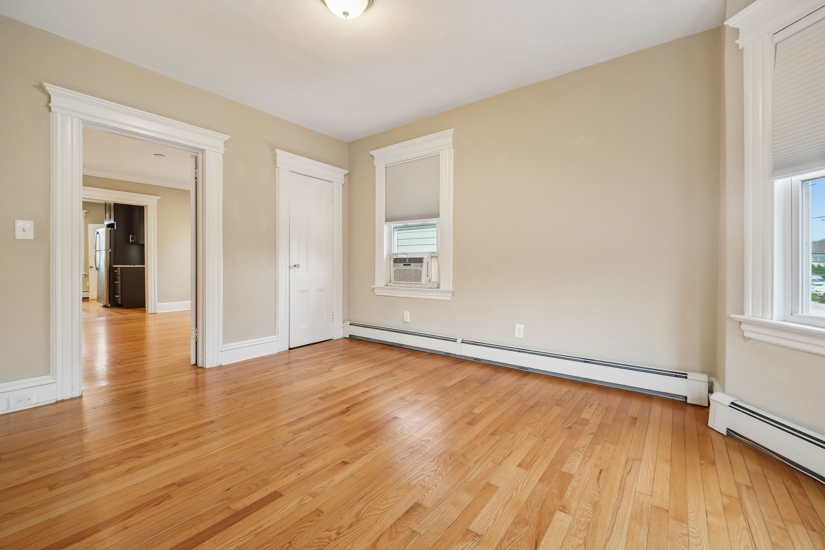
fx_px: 550
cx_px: 412
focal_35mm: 24
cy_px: 275
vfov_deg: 53.1
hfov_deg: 73.7
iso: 2500
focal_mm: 24
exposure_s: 1/40
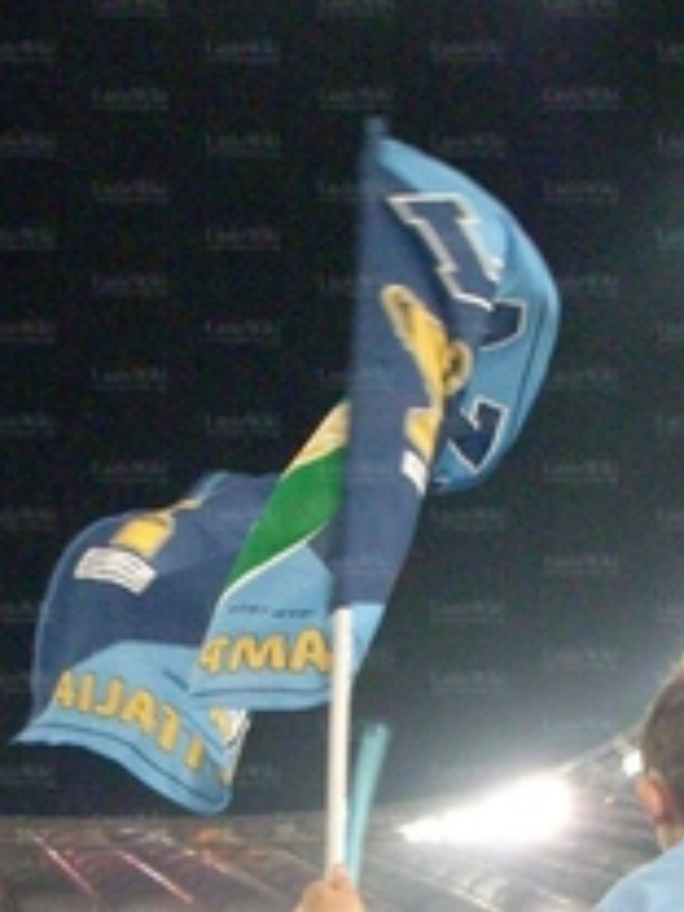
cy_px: 824
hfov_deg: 20.7
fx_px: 1871
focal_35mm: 71
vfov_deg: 26.5
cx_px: 412
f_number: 2.8
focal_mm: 6.2
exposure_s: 1/110
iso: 800
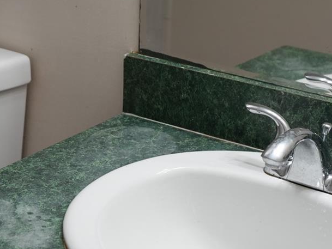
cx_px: 94
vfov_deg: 15.3
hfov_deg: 20.3
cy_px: 196
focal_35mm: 96
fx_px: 921
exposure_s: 1/160
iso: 800
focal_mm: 38
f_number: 4
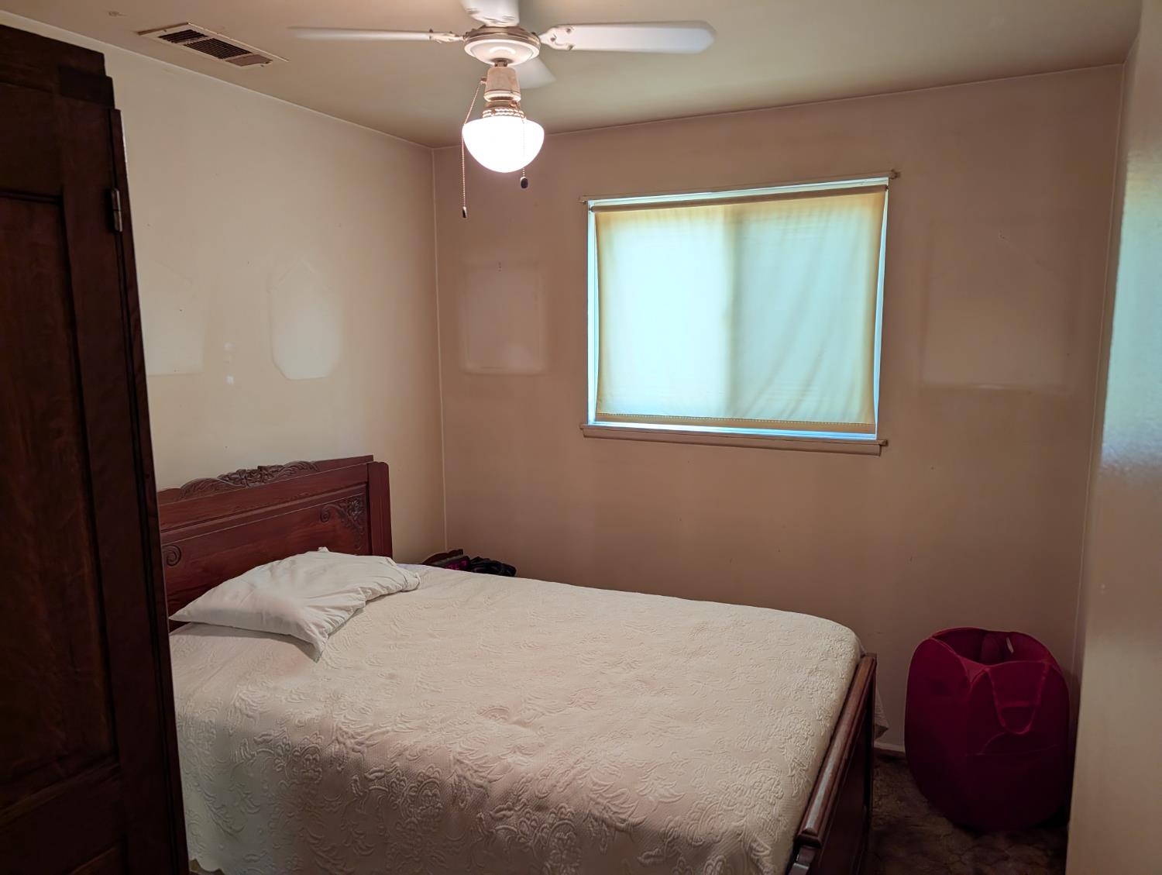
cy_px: 438
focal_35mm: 24
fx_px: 807
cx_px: 581
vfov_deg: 56.9
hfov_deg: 71.5
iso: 307
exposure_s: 1/120
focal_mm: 6.9
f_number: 1.68
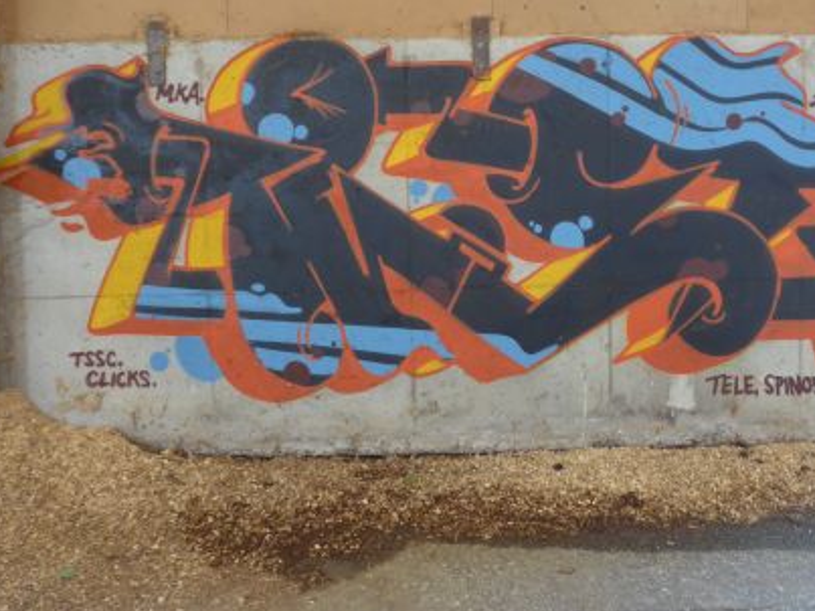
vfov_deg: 39.5
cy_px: 246
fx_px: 847
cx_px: 479
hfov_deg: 51.1
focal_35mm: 36
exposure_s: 1/25
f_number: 2
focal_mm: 6
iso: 400
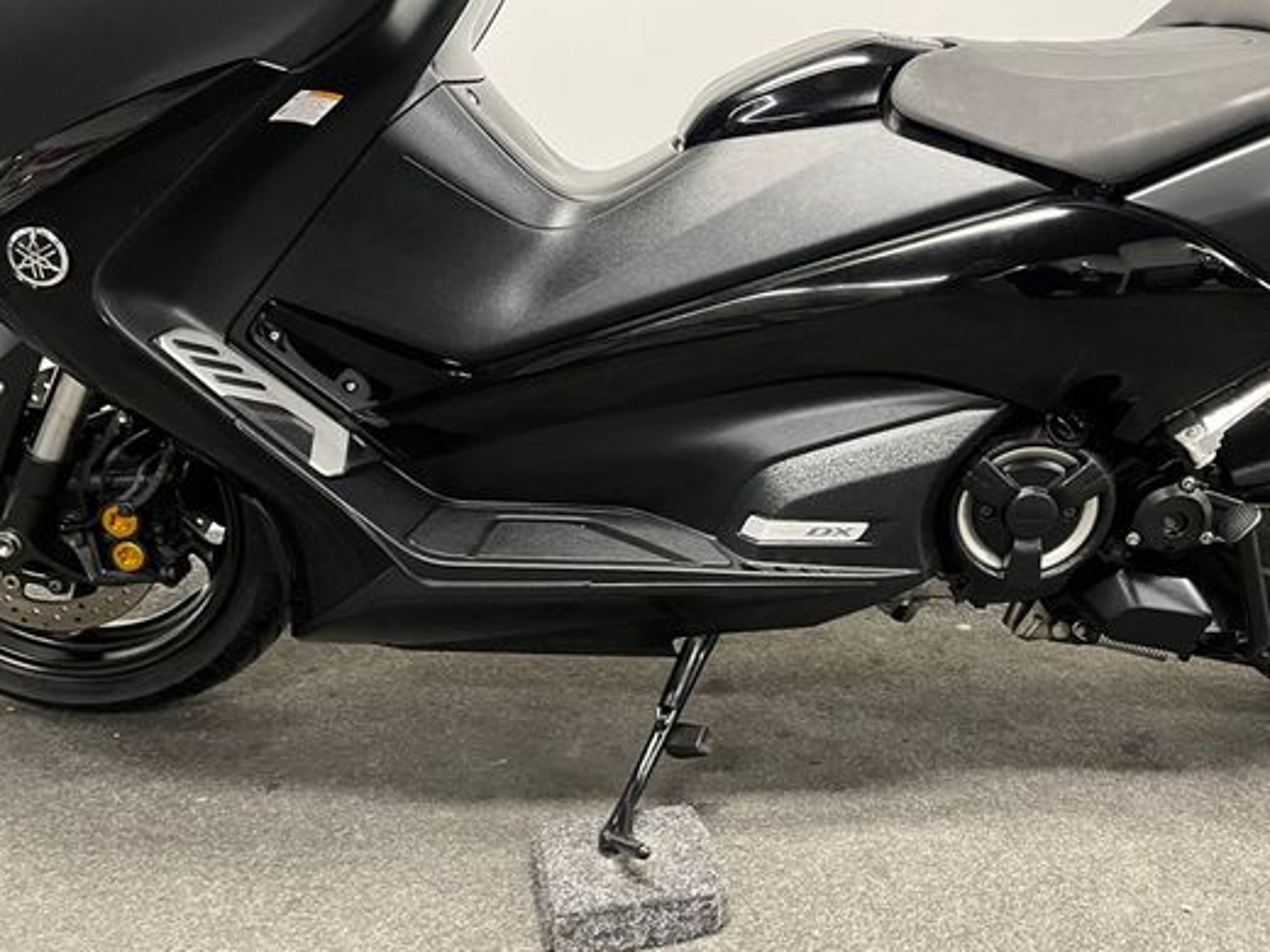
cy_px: 427
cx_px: 745
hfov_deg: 56.5
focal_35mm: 32
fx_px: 1174
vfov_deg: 44.1
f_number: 1.6
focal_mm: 5.1
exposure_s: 1/33
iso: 400
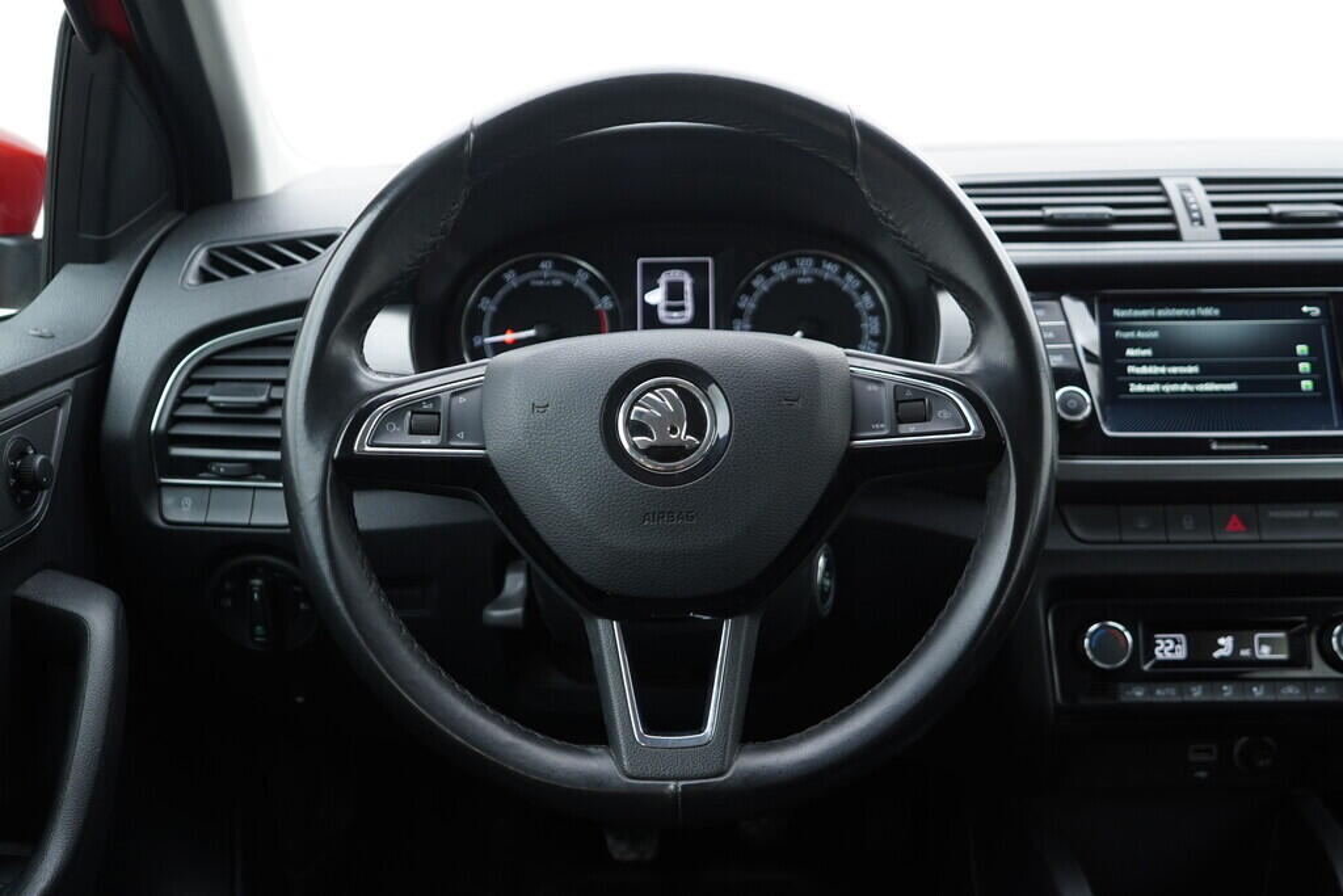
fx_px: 1343
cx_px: 672
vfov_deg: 36.9
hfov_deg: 53.1
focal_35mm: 36
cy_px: 448
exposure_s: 1/40
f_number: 2.8
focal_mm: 24
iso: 250
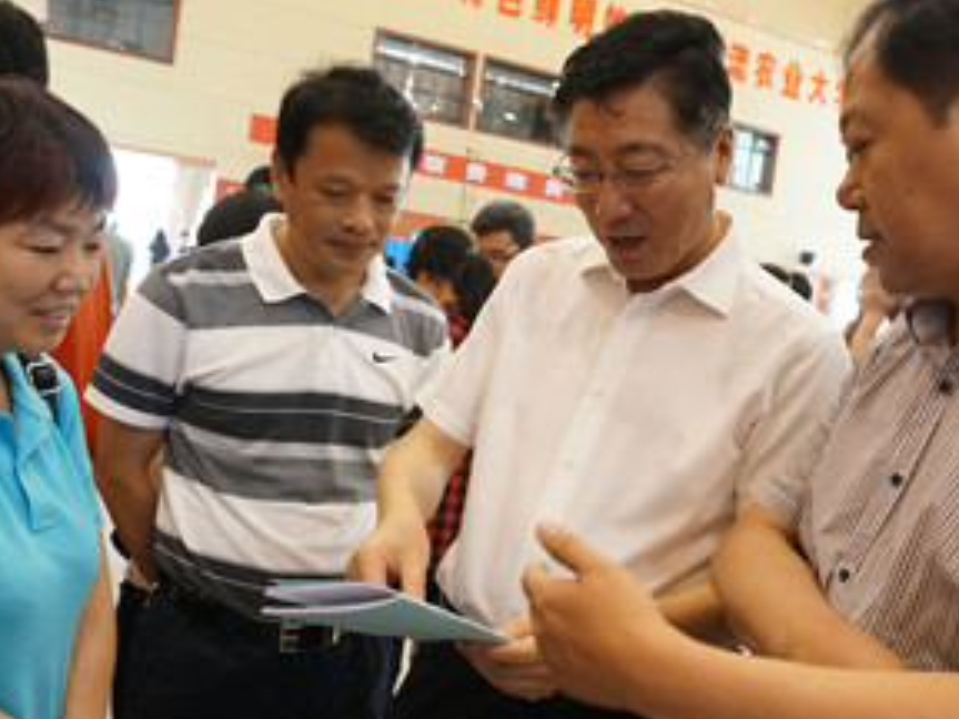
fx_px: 1108
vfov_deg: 35.9
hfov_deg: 46.7
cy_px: 389
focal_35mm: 40
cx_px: 526
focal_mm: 16
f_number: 4
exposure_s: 1/60
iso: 3200
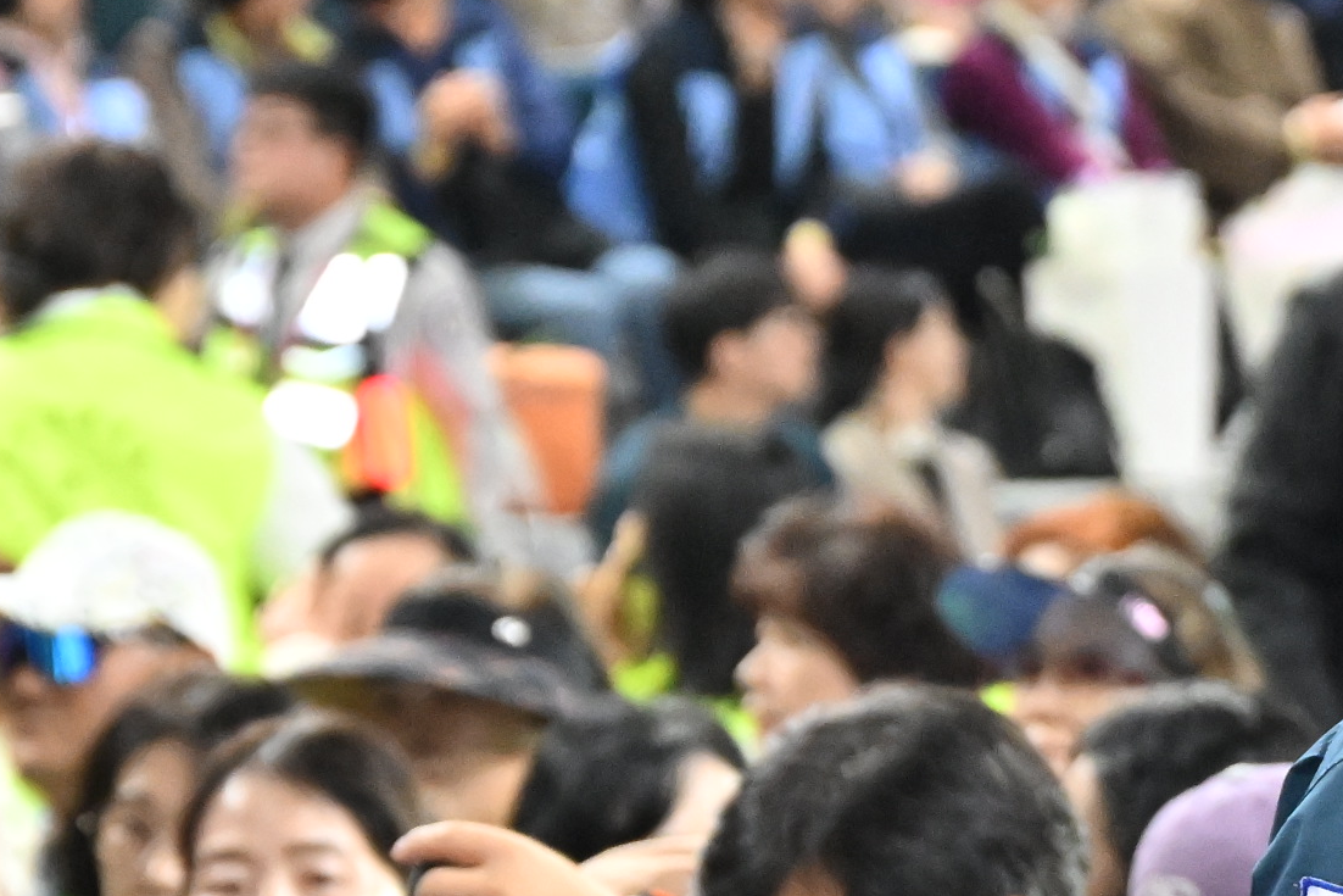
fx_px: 15371
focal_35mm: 412
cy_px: 1035
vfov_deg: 3.3
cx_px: 1703
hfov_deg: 5.0
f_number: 6.3
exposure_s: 1/250
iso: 5000
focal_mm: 110
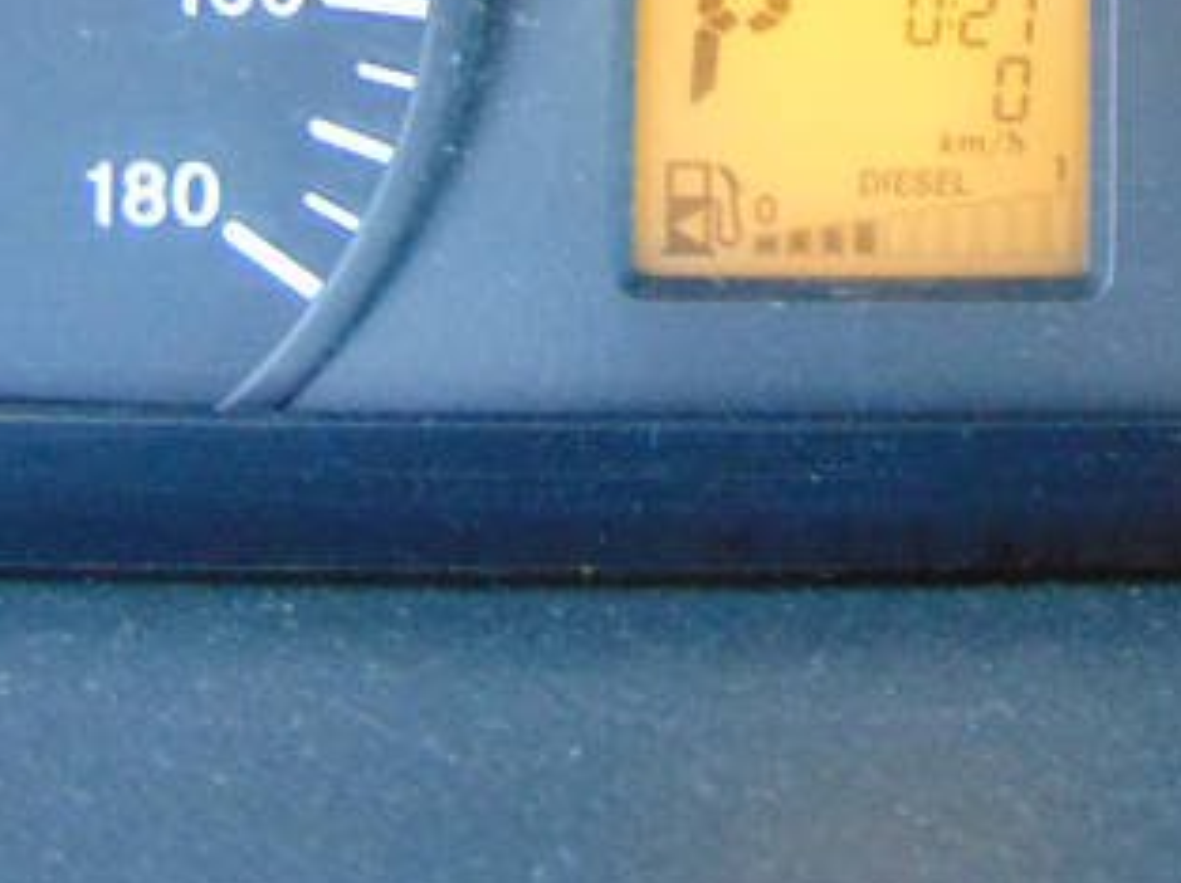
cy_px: -155
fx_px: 2726
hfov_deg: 24.2
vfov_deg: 17.6
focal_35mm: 80
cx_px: 857
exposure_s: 1/15
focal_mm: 4.5
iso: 400
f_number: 3
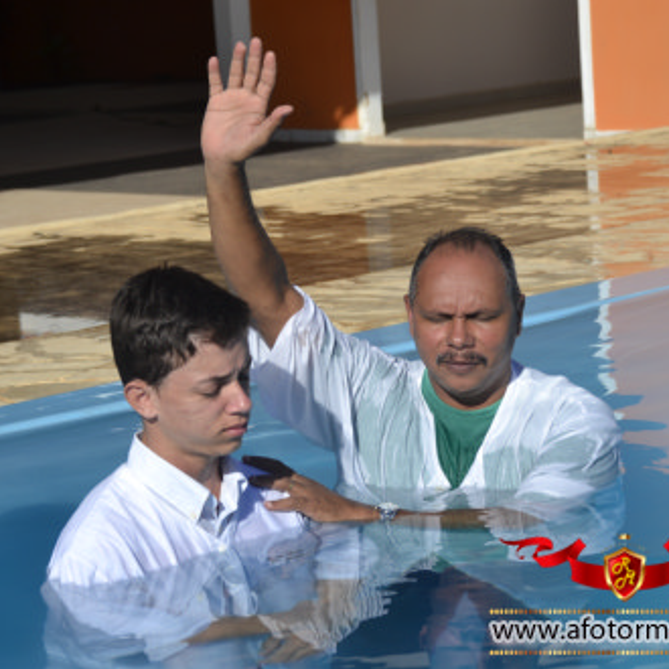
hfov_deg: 15.5
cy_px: 336
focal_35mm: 112
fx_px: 2449
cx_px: 278
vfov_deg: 15.6
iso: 100
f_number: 6.3
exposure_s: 1/640
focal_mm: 58
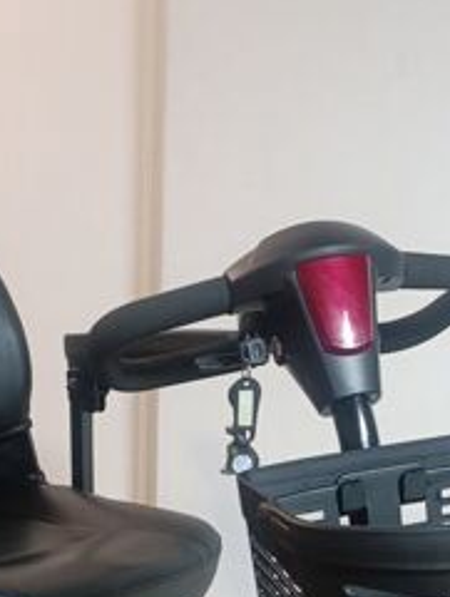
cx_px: 139
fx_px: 1054
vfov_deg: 28.5
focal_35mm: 61
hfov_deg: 24.0
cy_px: 665
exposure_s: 1/33.3
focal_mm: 6.11
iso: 1174
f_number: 1.65
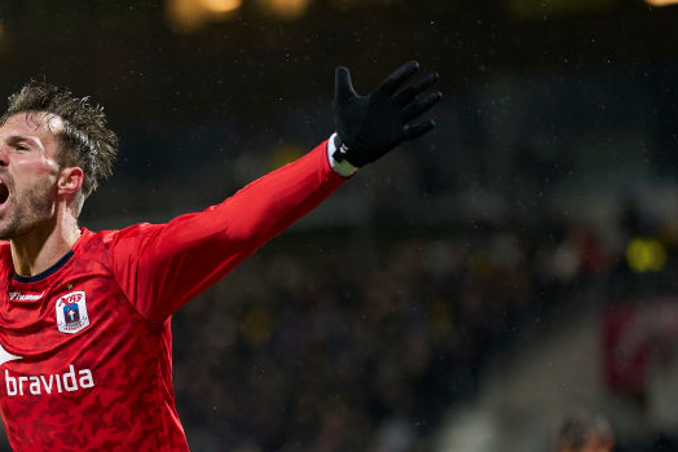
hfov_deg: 7.8
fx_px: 4970
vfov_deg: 5.2
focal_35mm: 264
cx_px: 36
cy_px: 370
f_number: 1.8
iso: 2000
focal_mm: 135
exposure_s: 1/2000
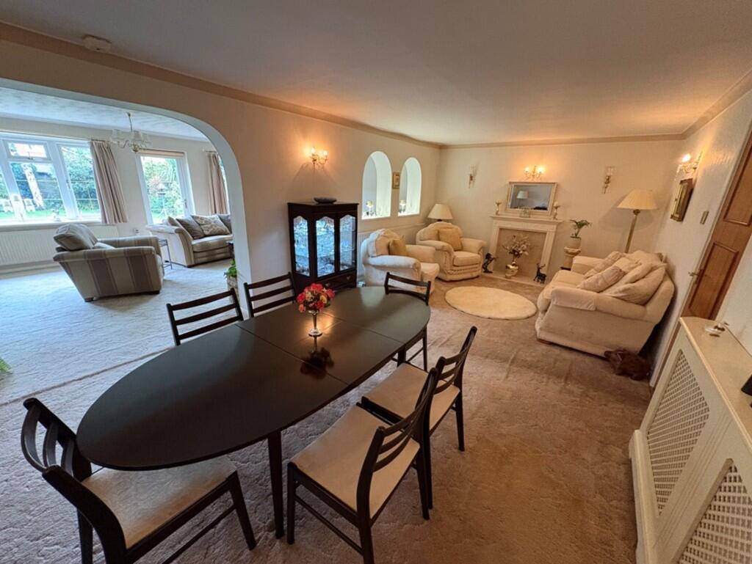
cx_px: 376
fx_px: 304
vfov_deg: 85.7
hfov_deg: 102.0
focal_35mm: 14
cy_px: 282
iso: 500
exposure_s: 1/50
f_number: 2.2
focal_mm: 2.22
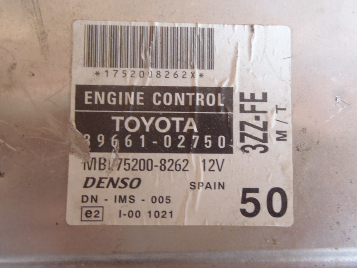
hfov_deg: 50.1
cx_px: 178
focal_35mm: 37
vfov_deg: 38.7
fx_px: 382
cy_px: 134
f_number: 4.7
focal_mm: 6.64
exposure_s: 1/13
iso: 200
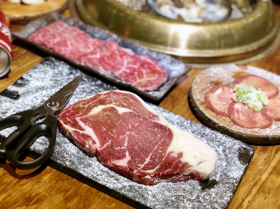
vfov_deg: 25.6
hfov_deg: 33.8
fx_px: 461
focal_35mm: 57
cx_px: 140
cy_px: 104
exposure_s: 1/60
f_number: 2.8
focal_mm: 6.6
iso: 200
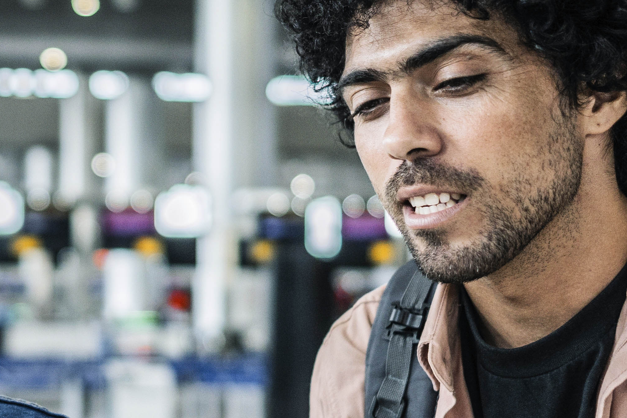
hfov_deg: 23.5
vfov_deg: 16.5
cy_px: 215
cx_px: 13
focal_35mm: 83
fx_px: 1446
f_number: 1.4
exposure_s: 1/800
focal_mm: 24
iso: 400
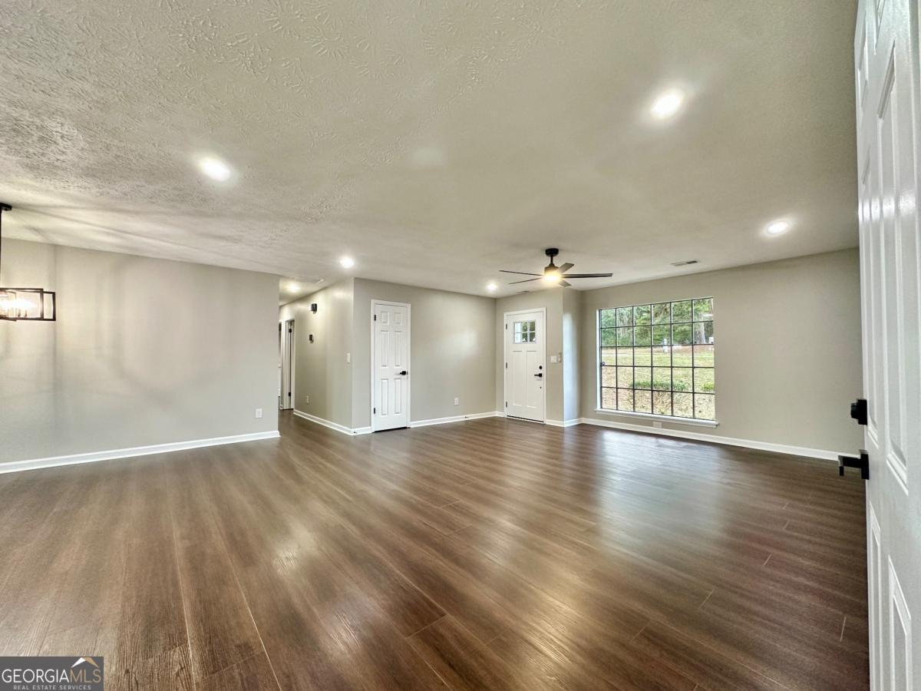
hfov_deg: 102.1
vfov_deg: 85.7
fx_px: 372
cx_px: 460
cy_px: 346
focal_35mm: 14
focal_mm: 2.22
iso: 250
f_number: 2.2
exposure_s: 1/60
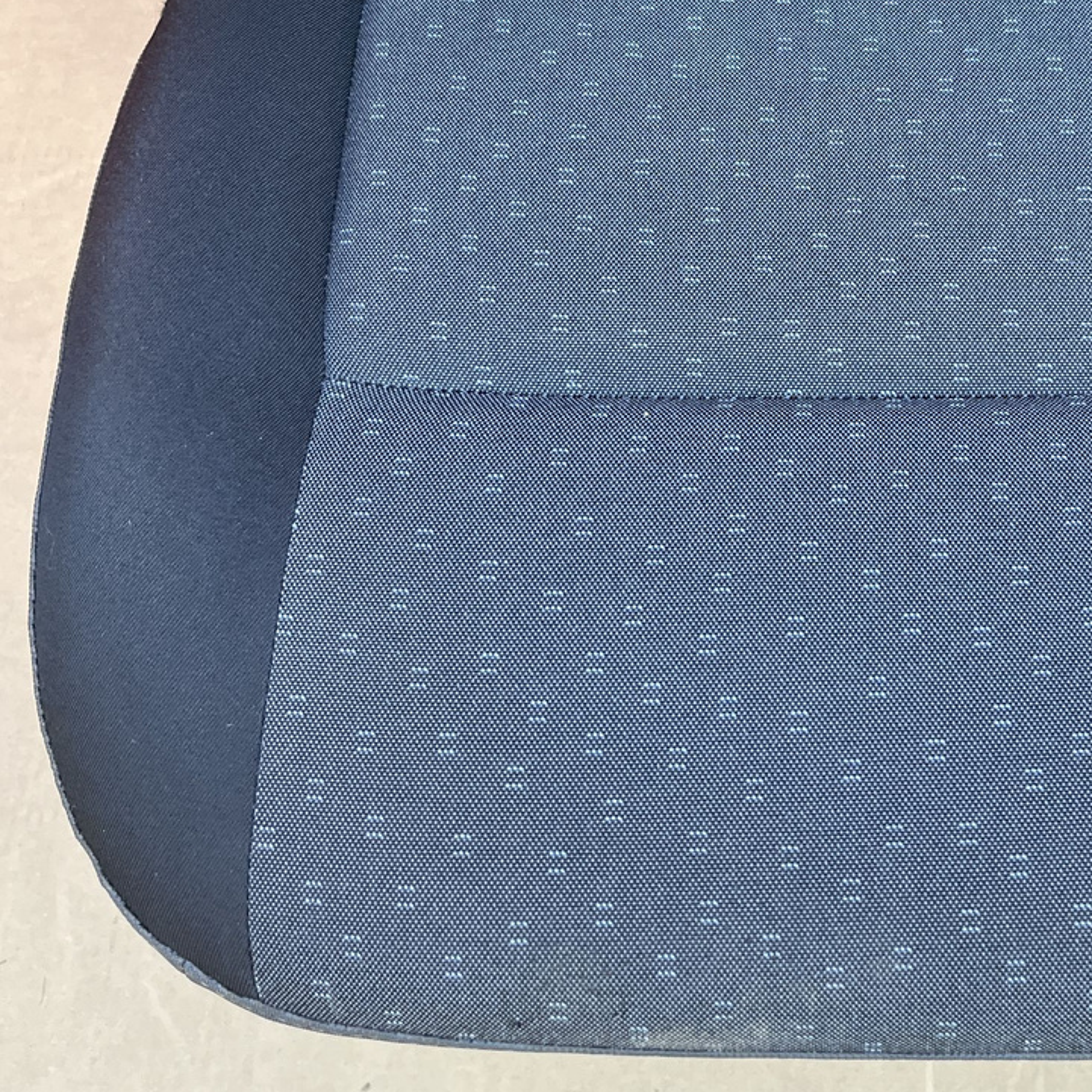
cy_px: 133
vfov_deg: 32.0
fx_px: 1820
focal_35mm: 51
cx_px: 812
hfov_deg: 32.8
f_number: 1.6
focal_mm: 5.1
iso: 125
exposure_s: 1/103
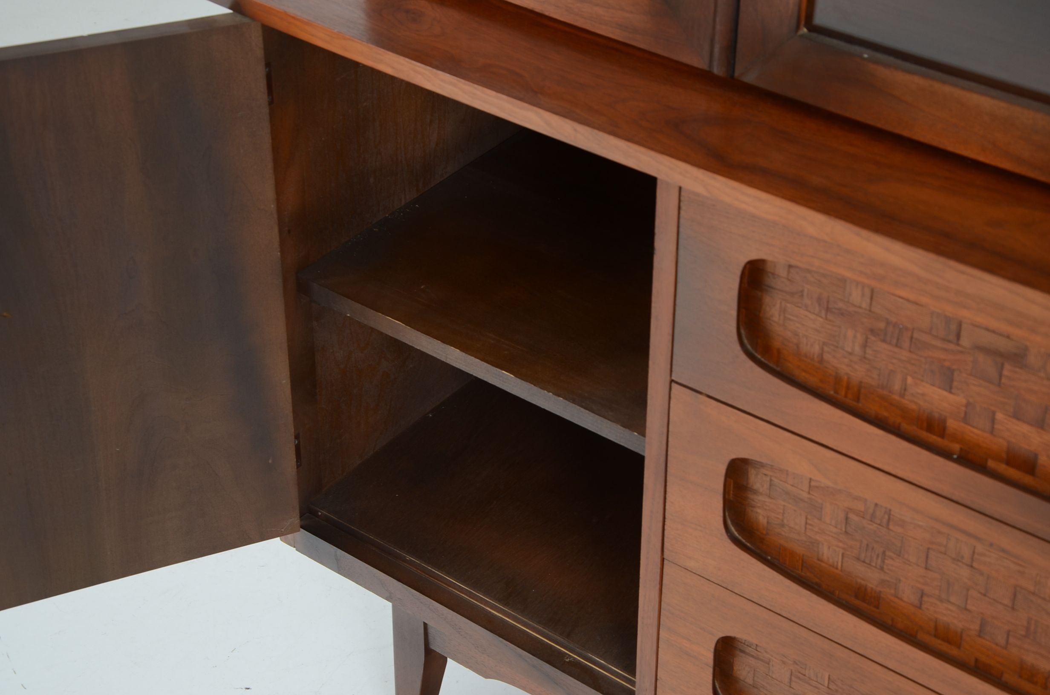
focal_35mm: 72
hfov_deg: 28.1
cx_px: 525
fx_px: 2096
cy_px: 348
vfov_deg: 18.8
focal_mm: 48
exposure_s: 1/60
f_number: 6.3
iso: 160
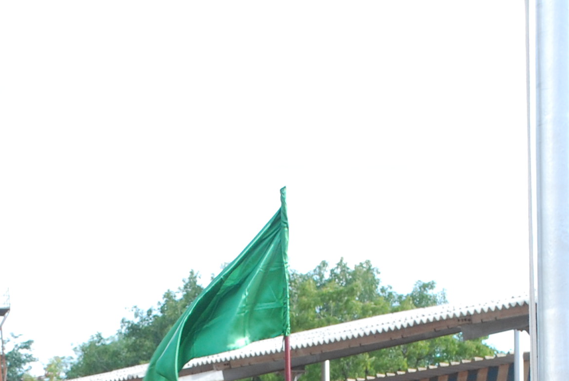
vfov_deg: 6.7
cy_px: 630
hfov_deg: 10.2
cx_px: 218
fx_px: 3181
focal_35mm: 201
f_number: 7.1
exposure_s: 1/100
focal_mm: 40
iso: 320
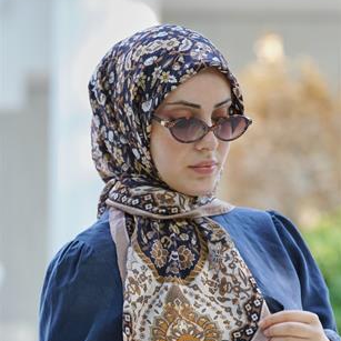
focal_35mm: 216
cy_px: 224
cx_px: 171
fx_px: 2407
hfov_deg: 8.1
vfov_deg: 8.1
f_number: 5
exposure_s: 1/125
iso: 500
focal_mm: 168
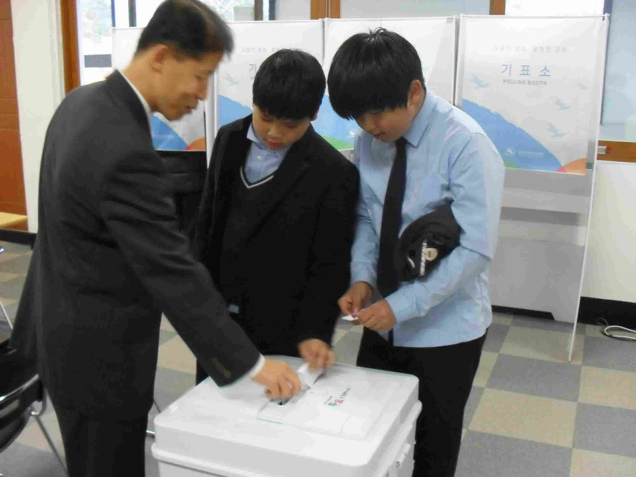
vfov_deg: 40.7
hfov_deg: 52.6
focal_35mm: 35
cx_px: 318
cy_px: 238
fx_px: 643
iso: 320
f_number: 3.2
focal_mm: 6.3
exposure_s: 1/15
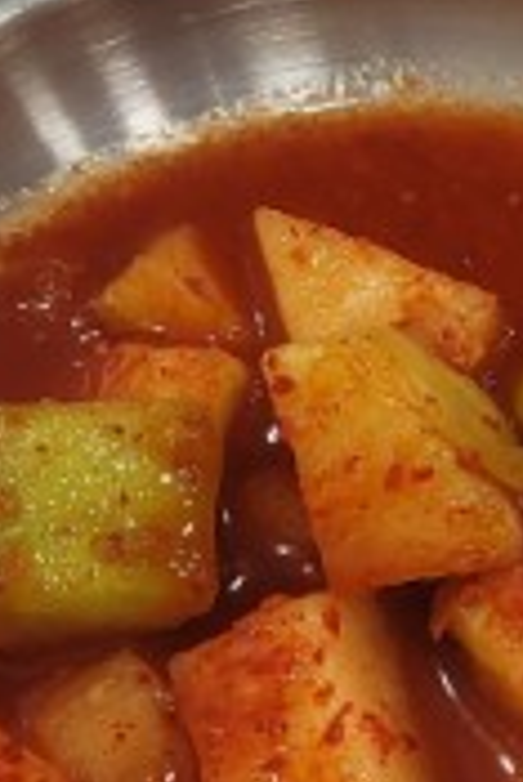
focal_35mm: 132
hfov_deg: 9.8
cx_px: 972
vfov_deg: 15.5
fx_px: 2871
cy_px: 362
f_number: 1.8
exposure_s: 1/120
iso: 80
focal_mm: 5.4
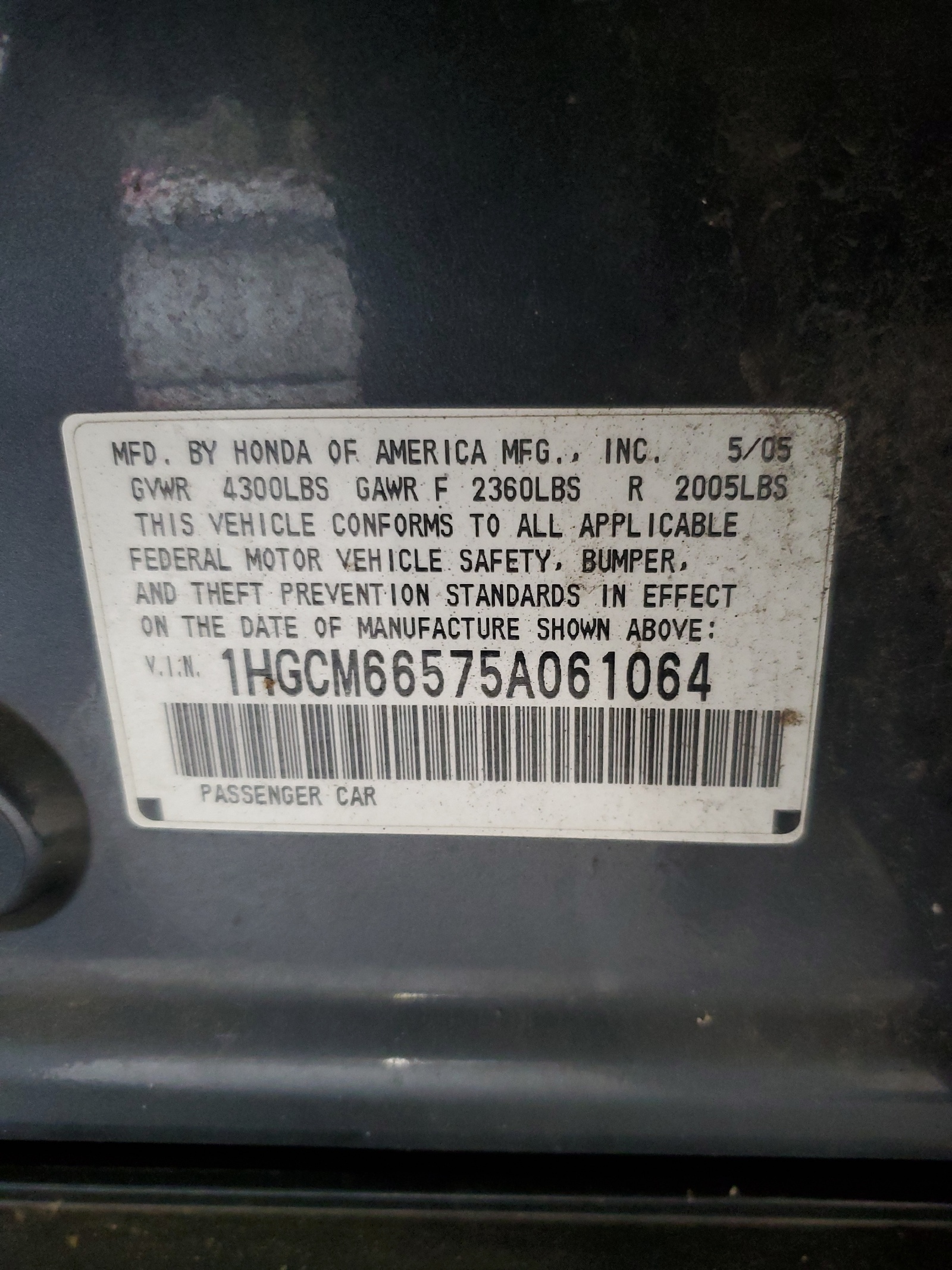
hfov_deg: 53.1
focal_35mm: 26
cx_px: 476
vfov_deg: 67.3
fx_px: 953
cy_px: 635
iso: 245
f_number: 1.5
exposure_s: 1/60.2
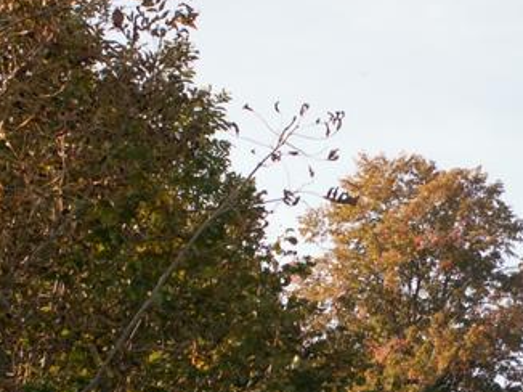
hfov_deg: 17.8
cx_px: 409
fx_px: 1661
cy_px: 339
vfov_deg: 13.3
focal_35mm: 110
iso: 50
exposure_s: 1/100
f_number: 5.6
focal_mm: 9.33
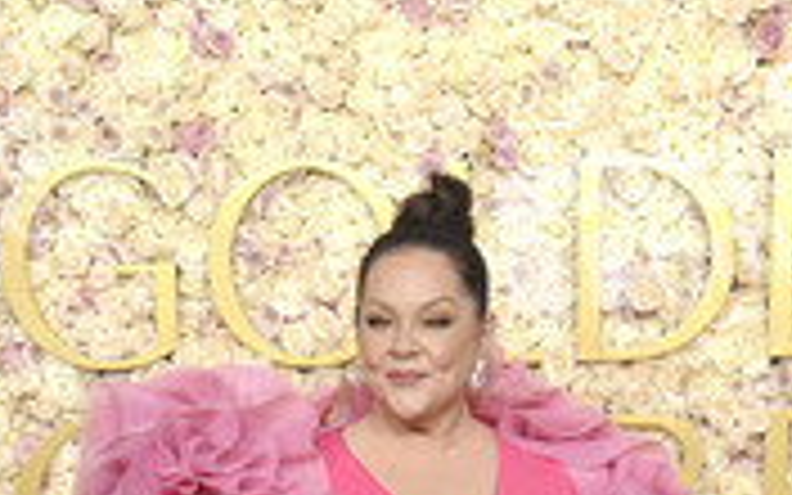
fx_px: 2504
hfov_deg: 18.0
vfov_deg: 10.6
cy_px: 891
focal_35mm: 116
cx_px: 317
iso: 1000
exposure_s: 1/250
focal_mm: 50
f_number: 13
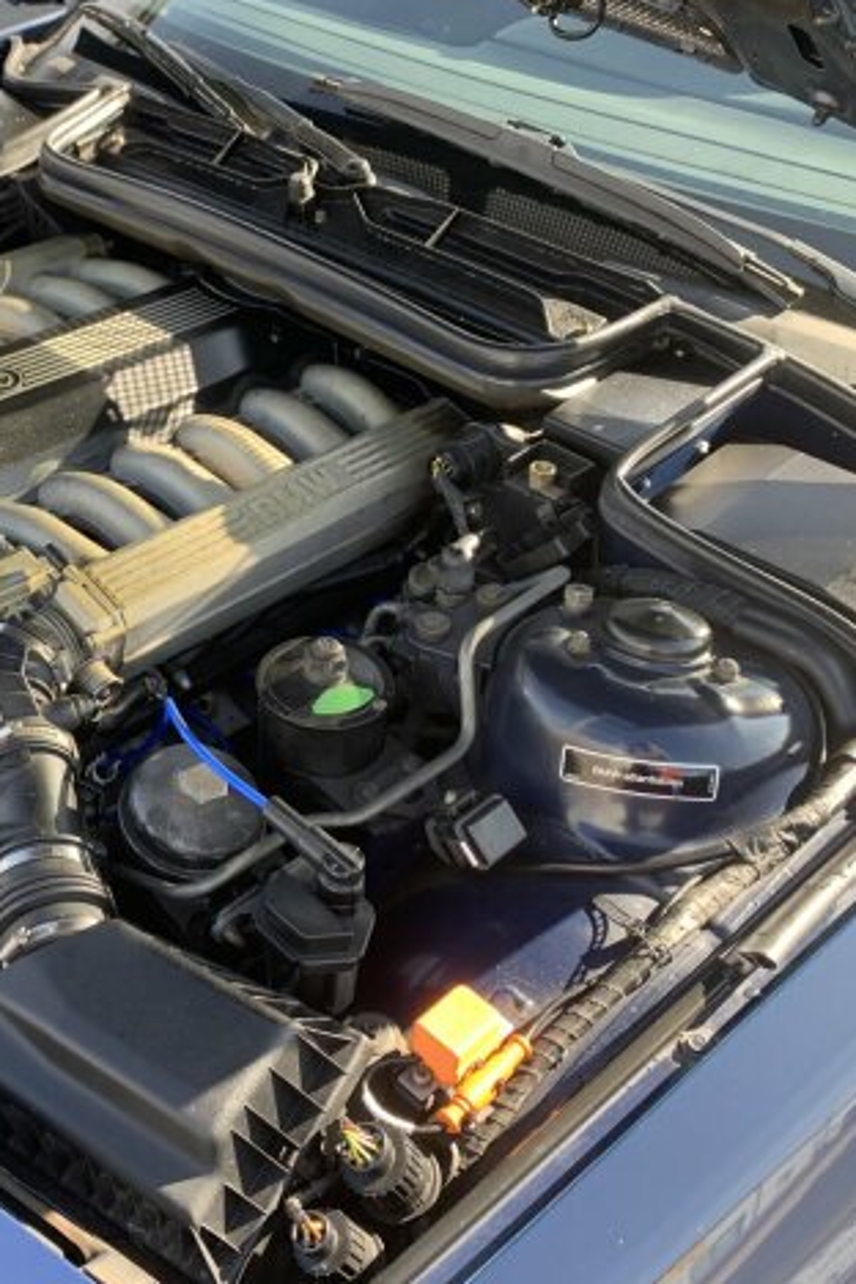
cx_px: 123
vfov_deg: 51.9
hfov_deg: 34.4
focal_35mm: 37
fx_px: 1320
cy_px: 628
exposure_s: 1/122
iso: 32
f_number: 1.8
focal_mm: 4.25
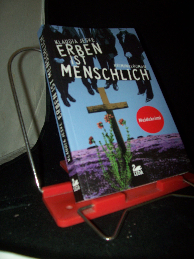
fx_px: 254
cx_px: 97
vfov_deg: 54.0
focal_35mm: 34
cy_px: 130
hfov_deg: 41.8
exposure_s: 1/60
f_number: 2.7
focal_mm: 5.6
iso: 80
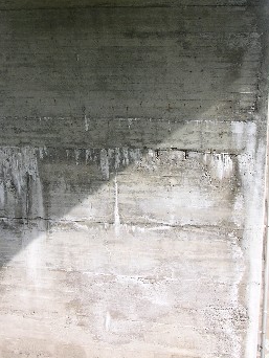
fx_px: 621
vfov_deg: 32.0
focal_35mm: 60
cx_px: 95
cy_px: 138
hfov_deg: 24.4
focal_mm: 8.9
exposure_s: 1/69.5
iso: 50
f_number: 5.6
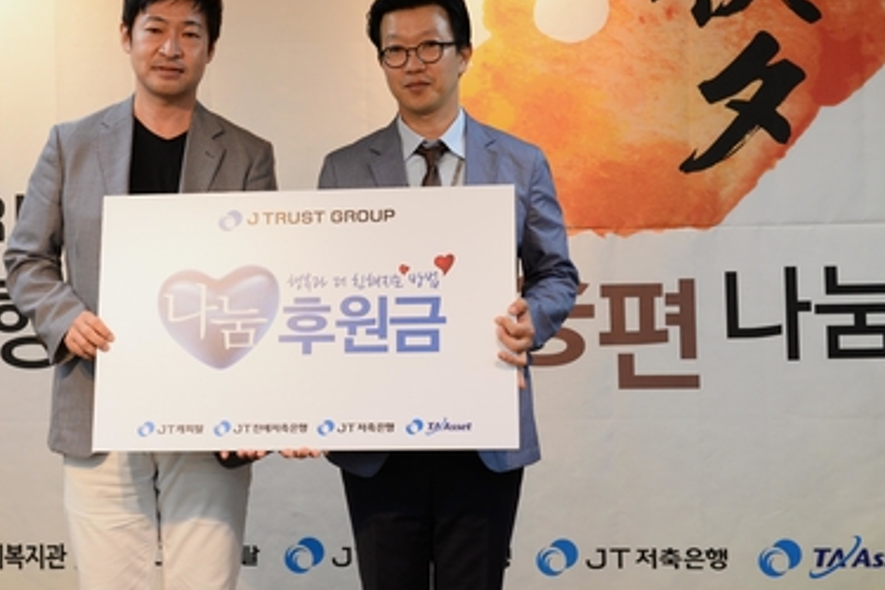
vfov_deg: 19.9
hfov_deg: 29.6
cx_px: 352
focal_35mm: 68
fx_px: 1672
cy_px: 190
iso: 1600
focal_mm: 44
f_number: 4
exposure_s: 1/160
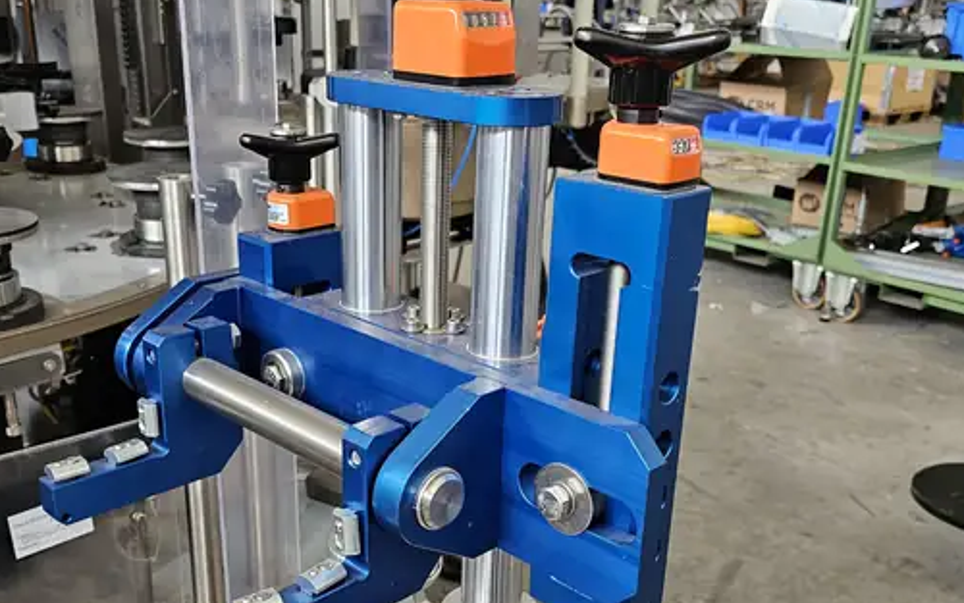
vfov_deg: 32.6
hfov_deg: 50.3
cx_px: 430
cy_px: 393
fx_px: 1025
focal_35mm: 39
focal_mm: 6.3
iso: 320
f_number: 1.7
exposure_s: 1/142
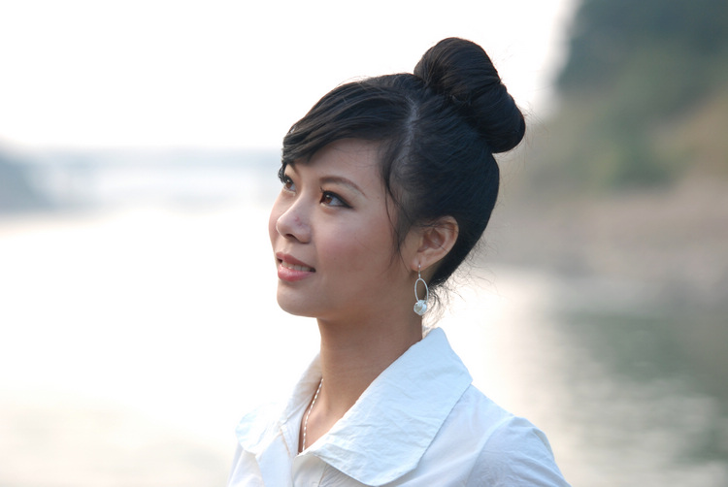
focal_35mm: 150
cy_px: 244
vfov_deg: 9.2
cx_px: 364
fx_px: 3037
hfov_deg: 13.7
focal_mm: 100
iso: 200
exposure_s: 1/160
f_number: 3.2
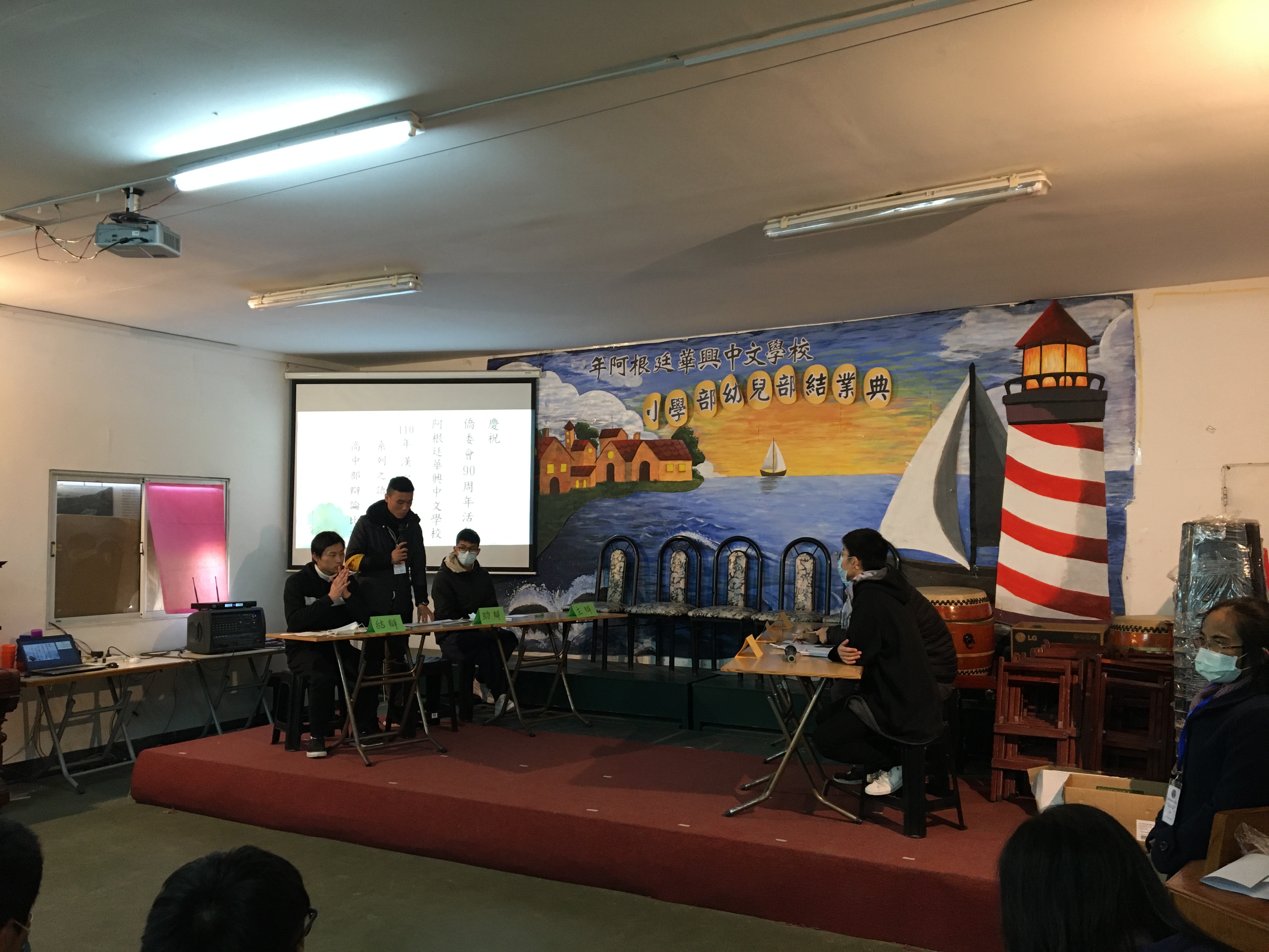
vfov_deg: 48.2
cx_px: 634
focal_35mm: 29
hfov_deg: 61.7
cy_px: 476
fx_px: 1063
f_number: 2.2
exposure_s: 1/33
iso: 160
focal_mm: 4.15
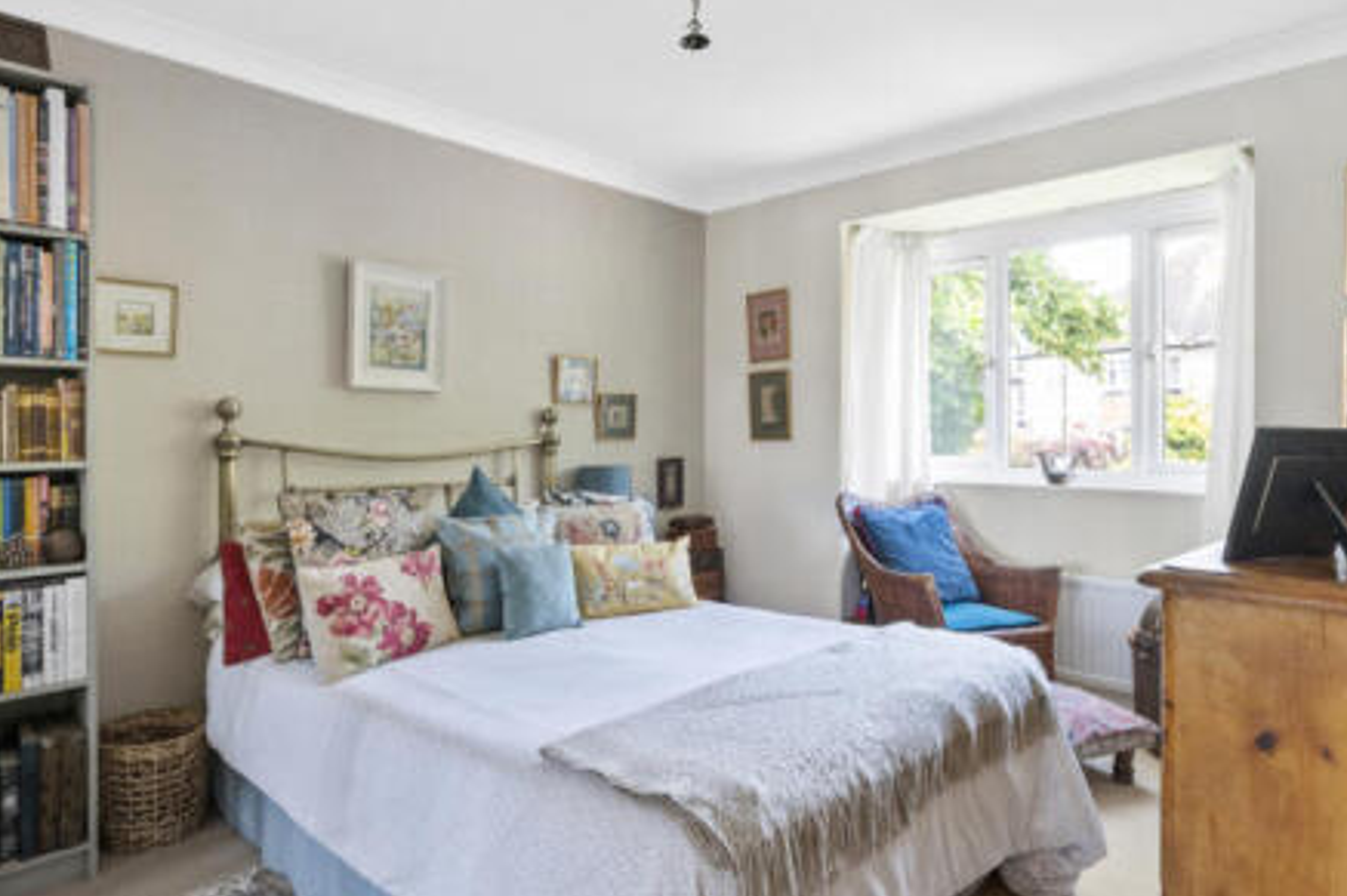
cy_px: 459
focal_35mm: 21
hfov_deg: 81.2
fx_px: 785
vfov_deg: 59.4
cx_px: 663
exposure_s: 2
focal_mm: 14
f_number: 16
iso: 250
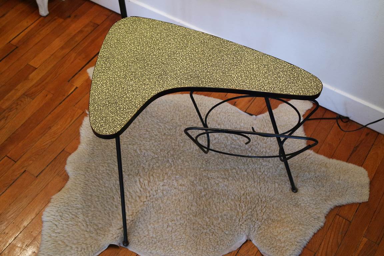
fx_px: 459
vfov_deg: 31.2
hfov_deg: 45.4
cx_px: 192
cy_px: 128
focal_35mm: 43
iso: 1600
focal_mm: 28
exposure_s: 1/50
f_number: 4
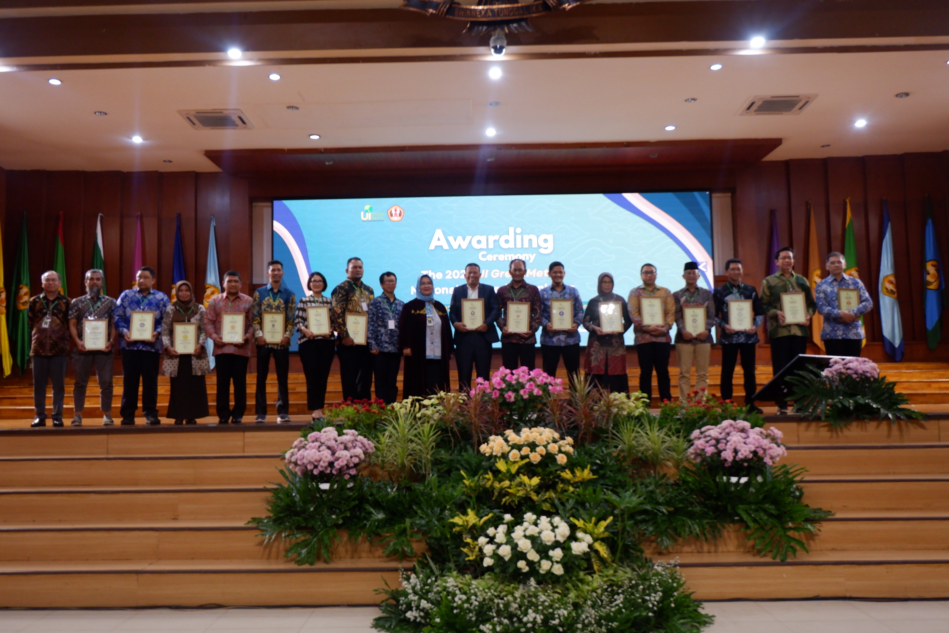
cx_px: 474
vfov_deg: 41.1
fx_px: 843
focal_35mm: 32
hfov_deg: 58.7
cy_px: 316
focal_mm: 21.1
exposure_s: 1/50
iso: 1600
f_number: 5.6
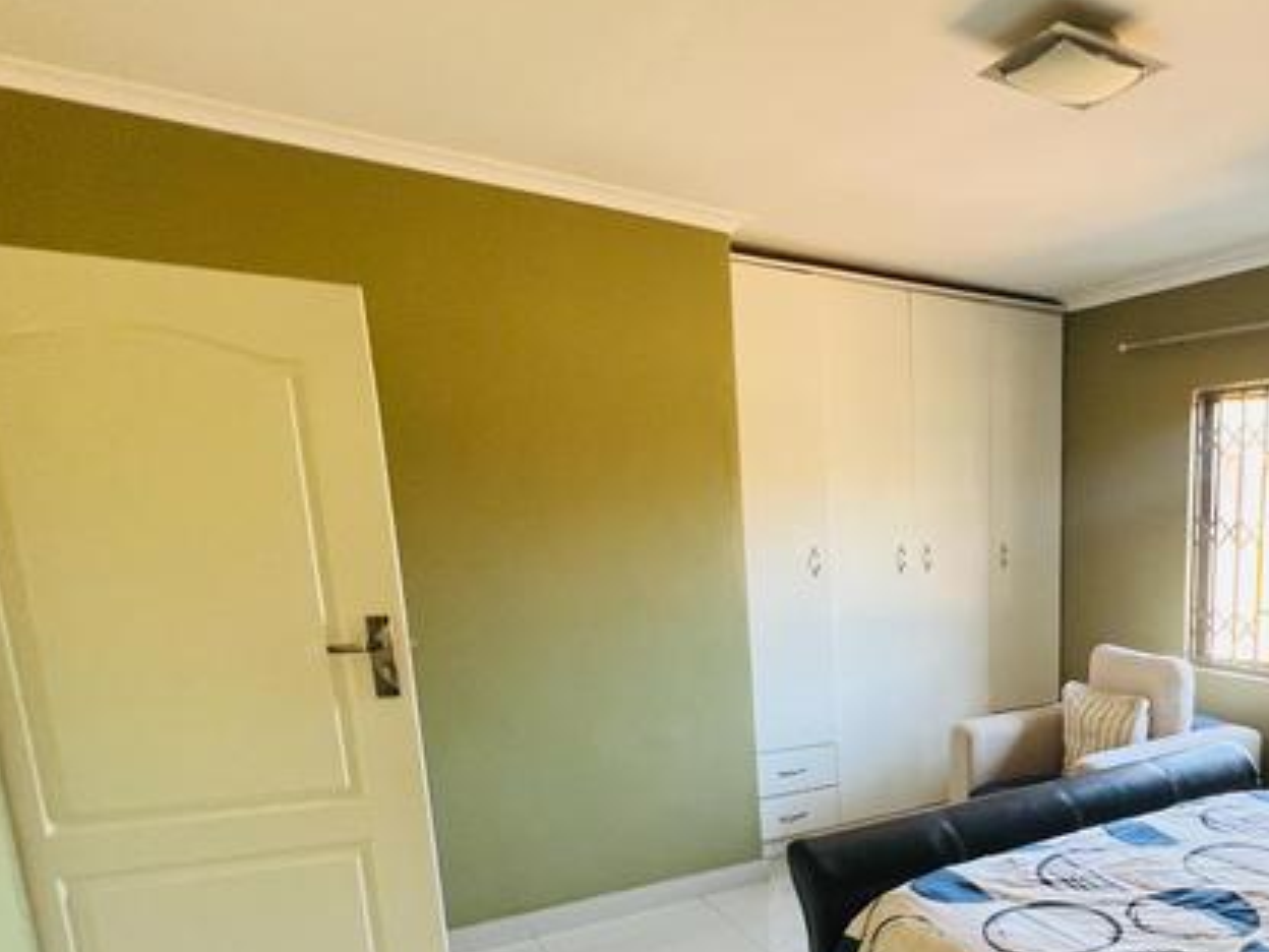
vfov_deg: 52.1
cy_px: 732
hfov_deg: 61.1
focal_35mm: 25
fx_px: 916
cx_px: 1086
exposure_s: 1/70
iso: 250
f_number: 1.8
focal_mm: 1.57
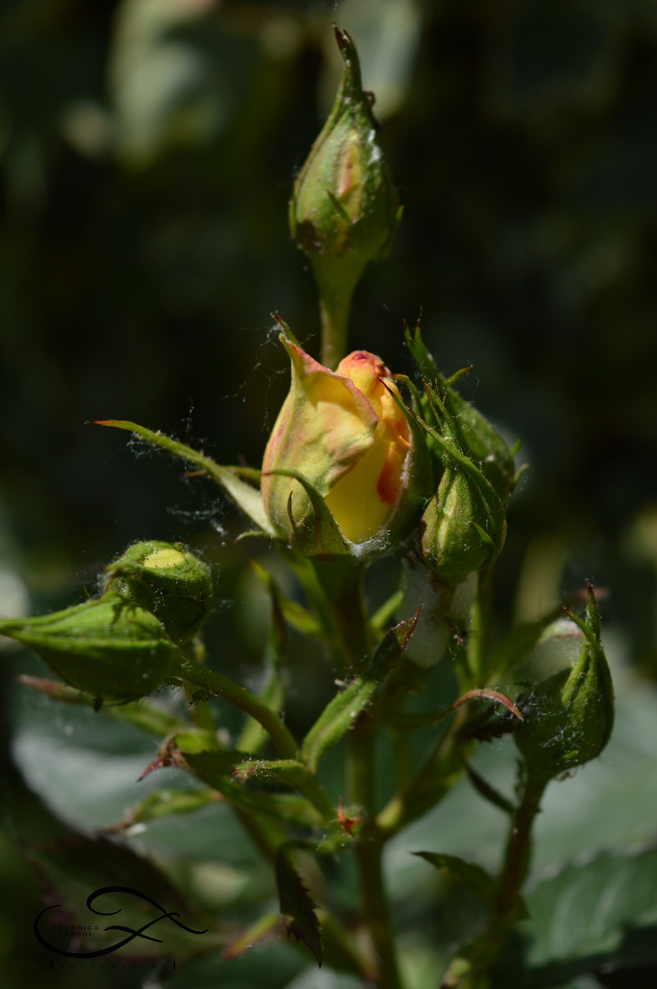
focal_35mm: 72
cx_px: 328
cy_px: 494
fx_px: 1975
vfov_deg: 28.1
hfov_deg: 18.9
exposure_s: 1/800
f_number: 5.6
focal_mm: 48
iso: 100
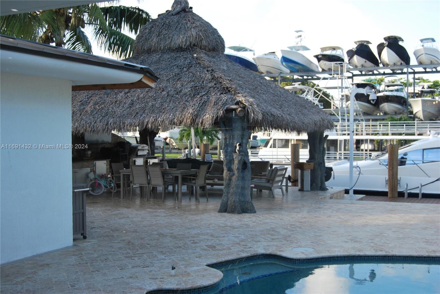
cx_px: 220
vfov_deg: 29.0
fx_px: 569
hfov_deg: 42.3
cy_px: 147
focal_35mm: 46
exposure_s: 1/125
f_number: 5.6
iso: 200
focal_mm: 31
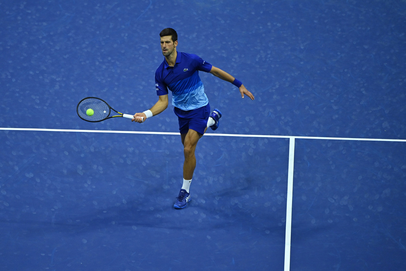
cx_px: 203
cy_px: 136
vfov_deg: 3.4
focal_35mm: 400
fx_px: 4511
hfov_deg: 5.2
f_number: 4
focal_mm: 400
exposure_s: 1/1250
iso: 2500
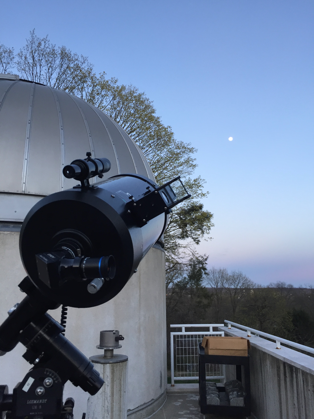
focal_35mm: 29
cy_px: 210
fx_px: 351
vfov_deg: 61.7
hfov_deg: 48.2
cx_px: 157
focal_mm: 4.15
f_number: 2.2
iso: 32
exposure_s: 1/40
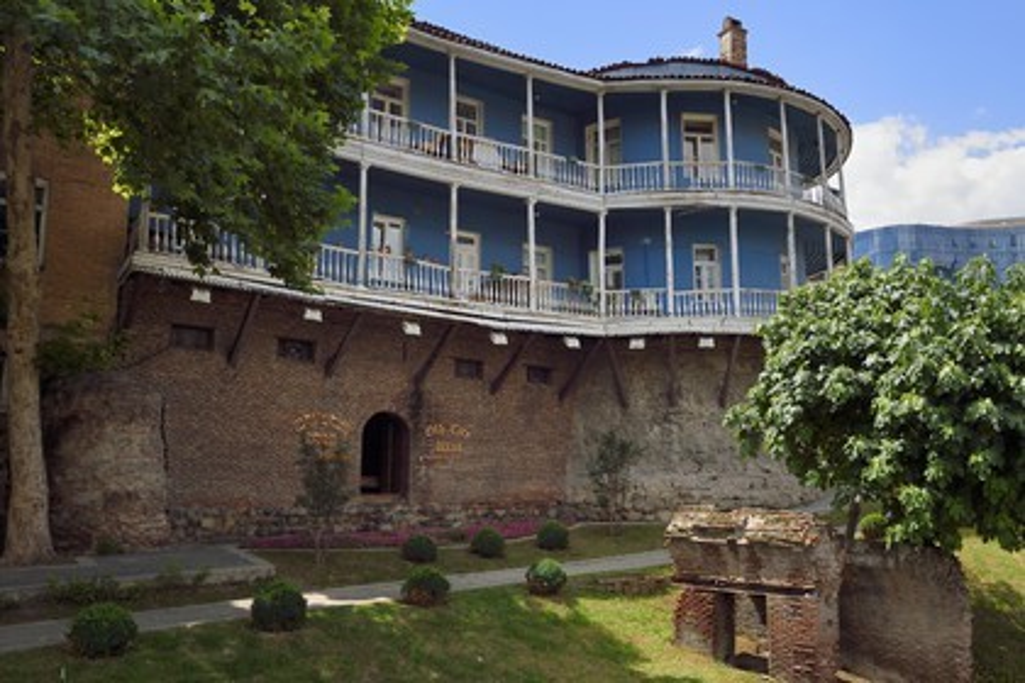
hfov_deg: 63.7
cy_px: 342
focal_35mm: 29
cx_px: 512
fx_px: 826
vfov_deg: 45.0
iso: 200
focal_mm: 29
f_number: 10
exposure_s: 1/250
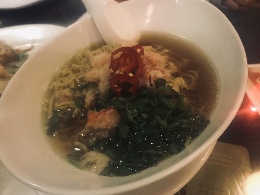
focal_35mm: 29
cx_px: 129
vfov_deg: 48.2
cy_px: 97
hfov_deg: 61.7
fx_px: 218
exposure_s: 1/4
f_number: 1.8
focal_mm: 3.99
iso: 100
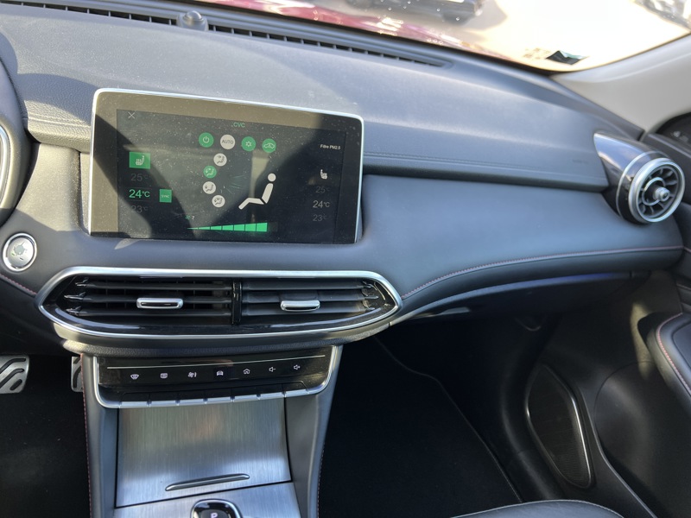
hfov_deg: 67.3
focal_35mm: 26
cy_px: 259
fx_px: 519
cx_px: 346
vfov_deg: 53.1
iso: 64
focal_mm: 5.7
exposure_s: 1/121
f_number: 1.5
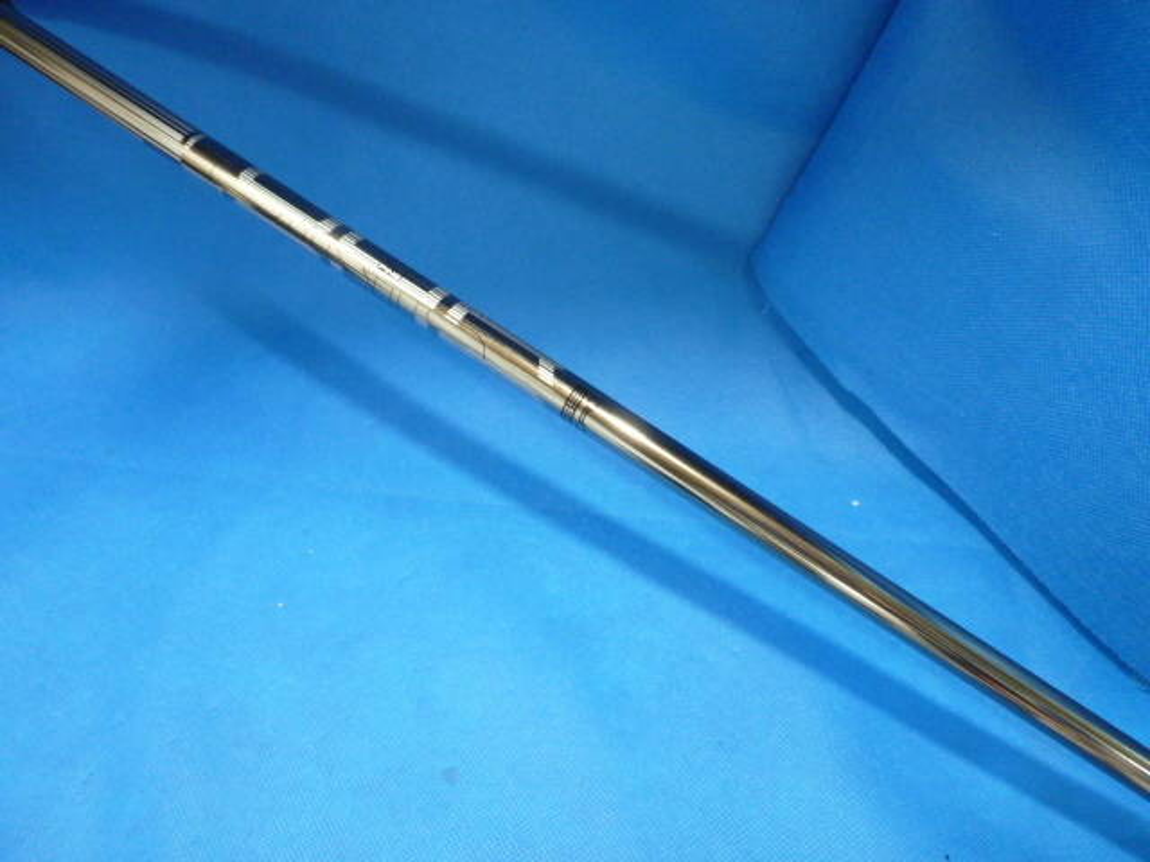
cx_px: 575
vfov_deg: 54.9
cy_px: 431
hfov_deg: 69.4
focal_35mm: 25
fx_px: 831
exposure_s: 1/20
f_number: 2.8
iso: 400
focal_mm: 4.5
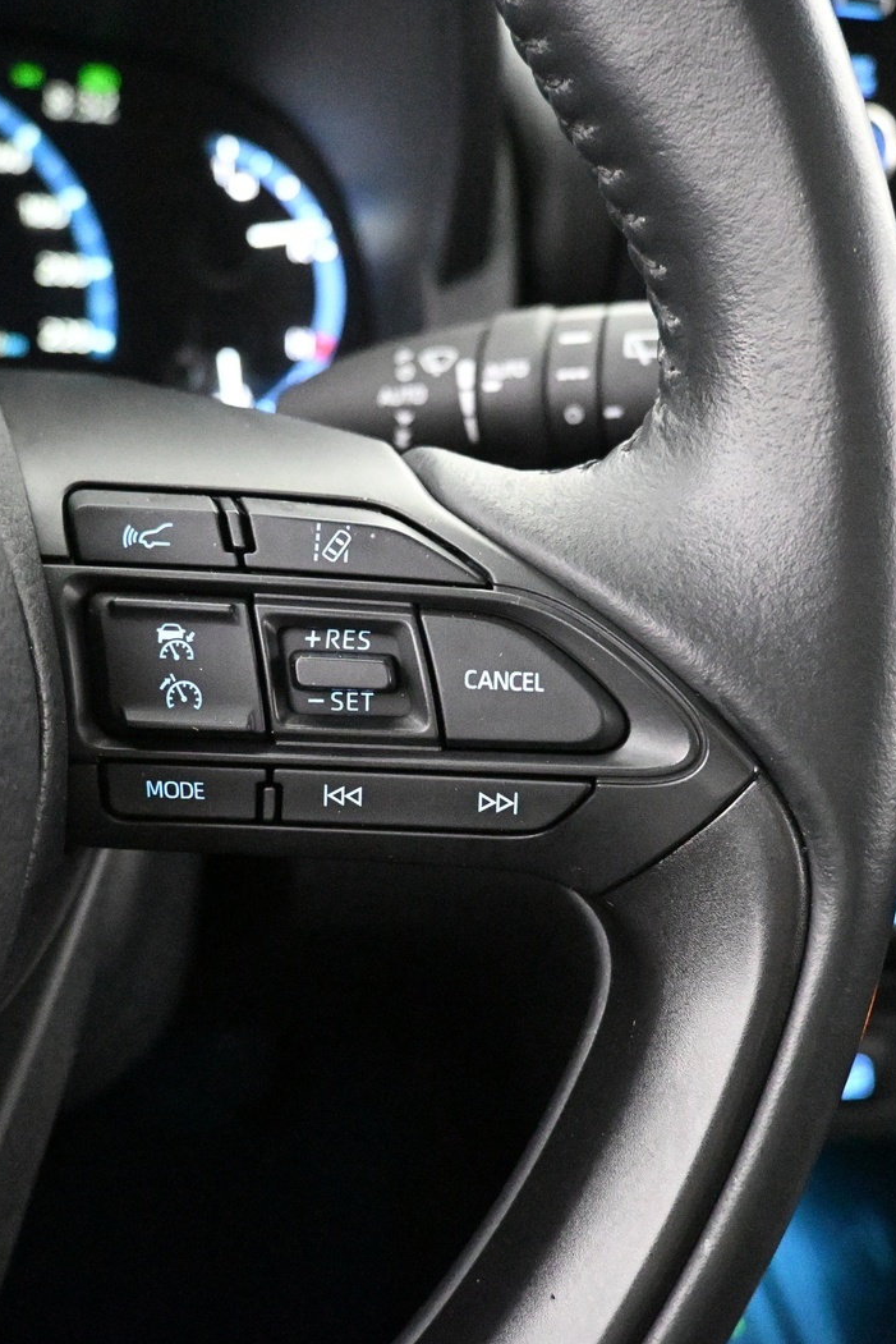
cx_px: 375
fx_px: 1381
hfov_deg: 35.9
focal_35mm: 37
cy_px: 684
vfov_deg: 51.9
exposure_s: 1/50
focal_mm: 16
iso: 12800
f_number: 3.5
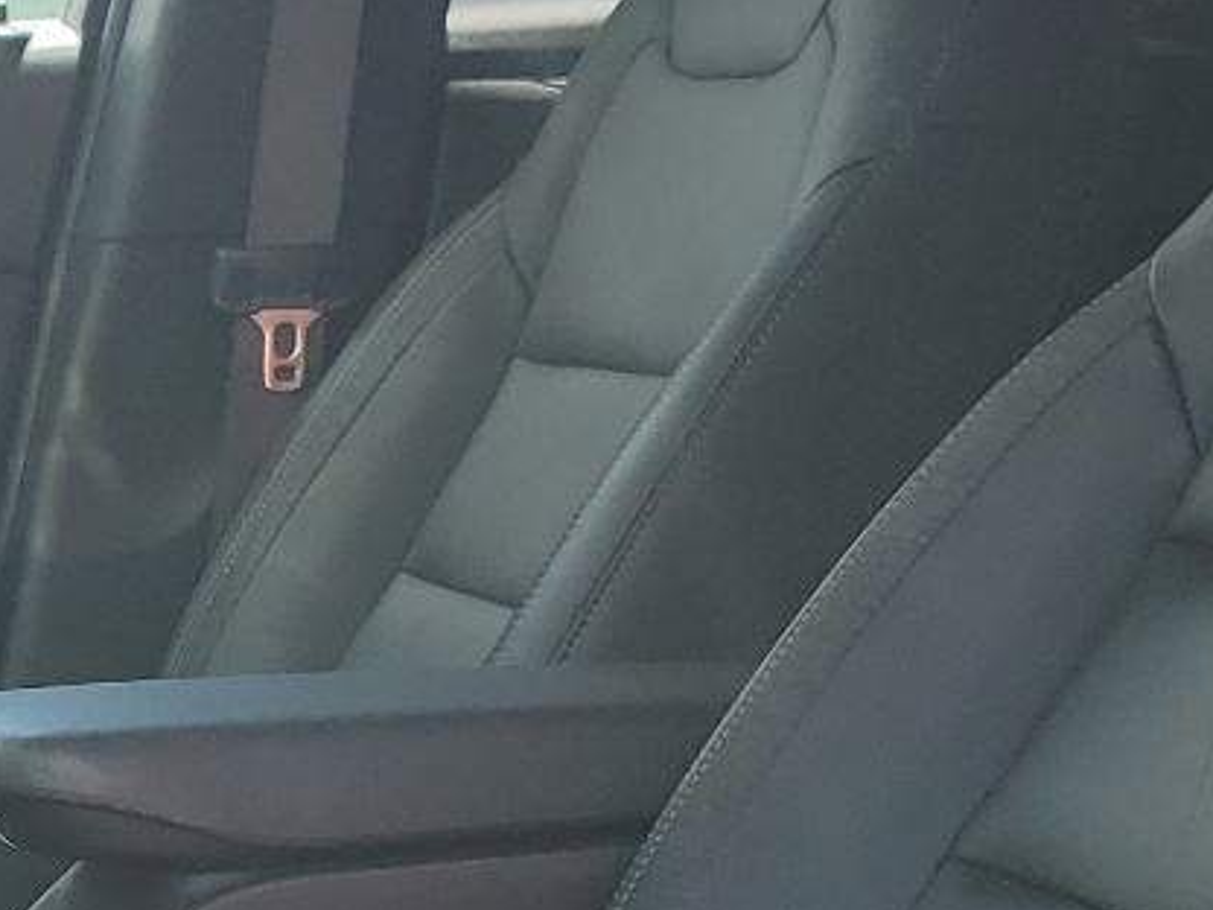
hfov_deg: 18.0
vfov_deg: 14.4
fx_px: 3504
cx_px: -484
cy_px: 1044
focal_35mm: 100
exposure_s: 1/435
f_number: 1.5
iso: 50
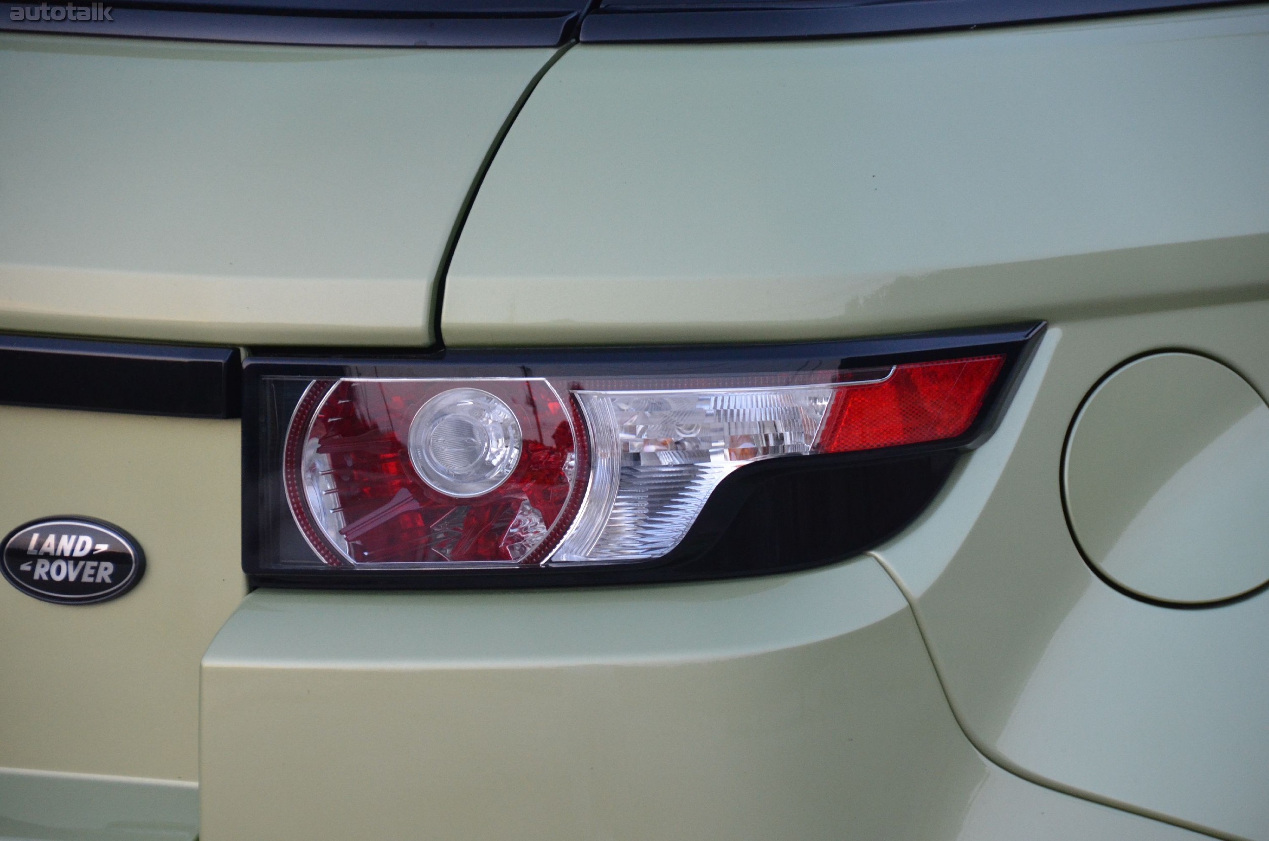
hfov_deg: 10.2
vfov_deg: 6.8
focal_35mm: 202
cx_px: 634
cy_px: 420
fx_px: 7124
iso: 1600
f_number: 5.6
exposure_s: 1/200
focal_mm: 135
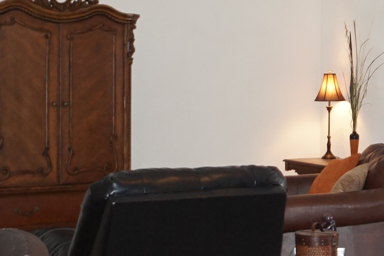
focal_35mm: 79
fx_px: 843
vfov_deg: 17.3
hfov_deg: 24.4
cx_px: 390
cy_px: 124
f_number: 2.8
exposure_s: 1/160
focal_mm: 16
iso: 1000
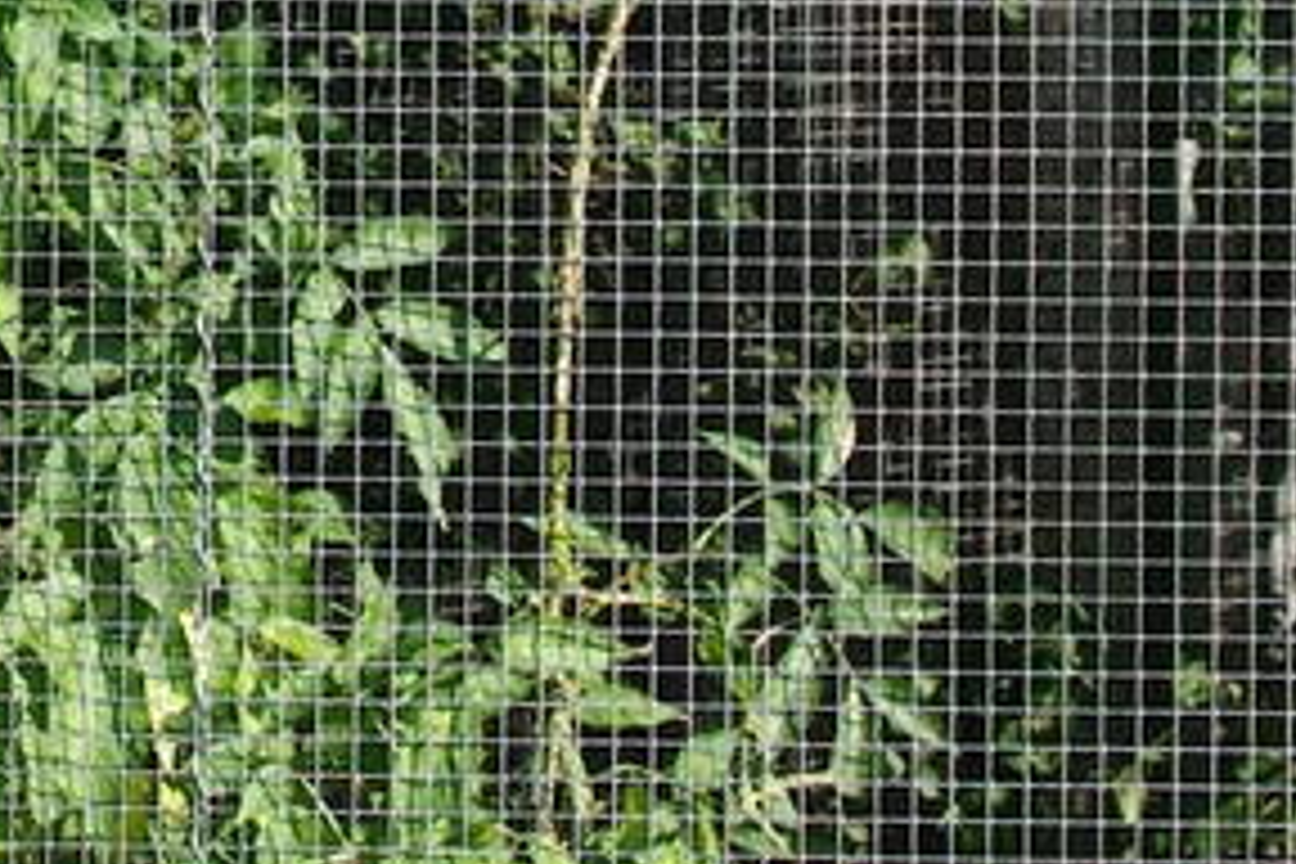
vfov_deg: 6.3
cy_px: -259
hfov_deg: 9.3
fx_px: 7811
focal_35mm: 217
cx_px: -500
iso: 800
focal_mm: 26.25
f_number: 8
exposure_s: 1/500
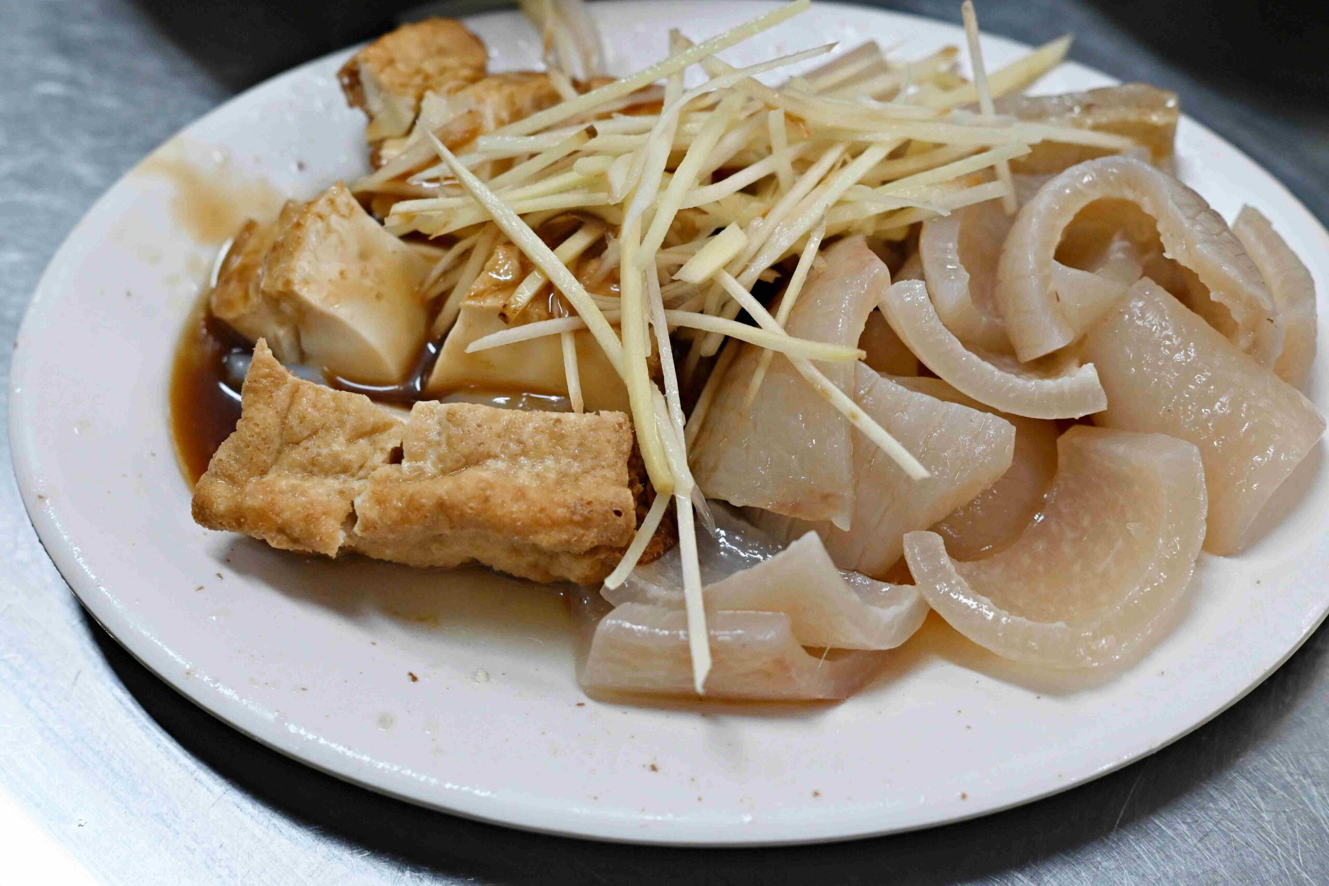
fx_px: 2769
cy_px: 443
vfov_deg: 18.2
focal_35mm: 75
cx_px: 664
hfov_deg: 27.0
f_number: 3.5
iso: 640
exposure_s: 1/160
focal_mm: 50
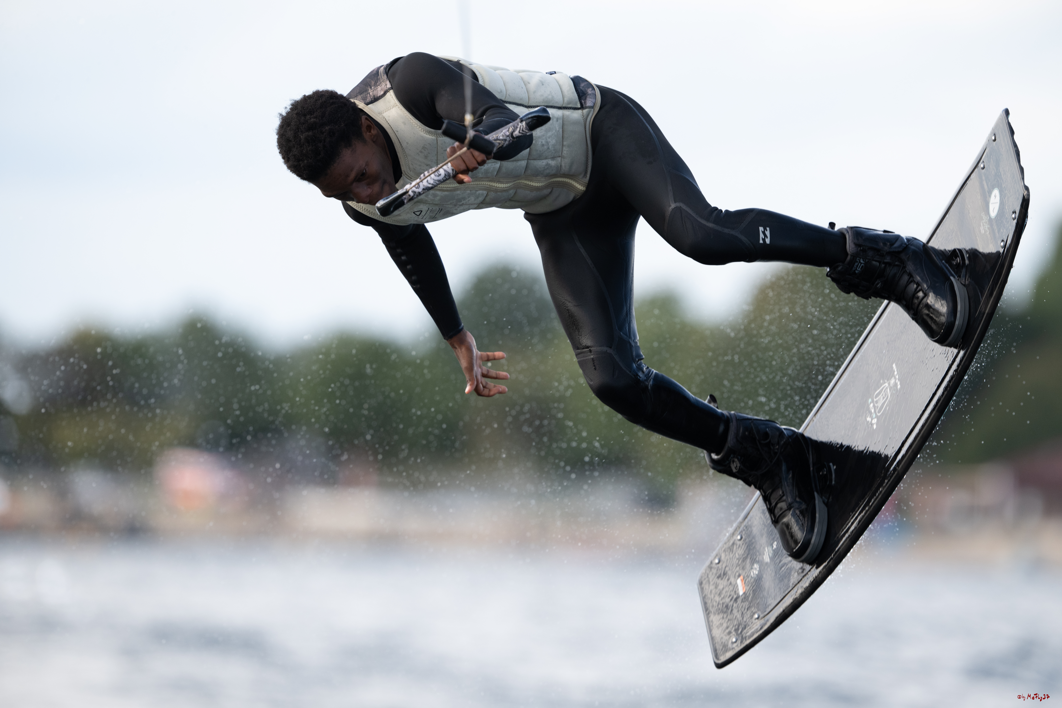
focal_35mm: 400
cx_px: 531
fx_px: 11799
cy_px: 354
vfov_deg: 3.4
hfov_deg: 5.2
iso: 640
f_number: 4.5
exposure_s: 1/2000
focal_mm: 400
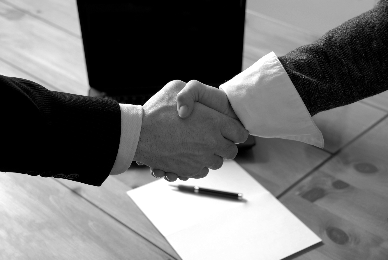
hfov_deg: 30.5
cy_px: 130
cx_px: 194
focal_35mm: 66
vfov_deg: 20.7
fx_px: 712
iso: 100
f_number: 5
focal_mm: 44
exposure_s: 1/125
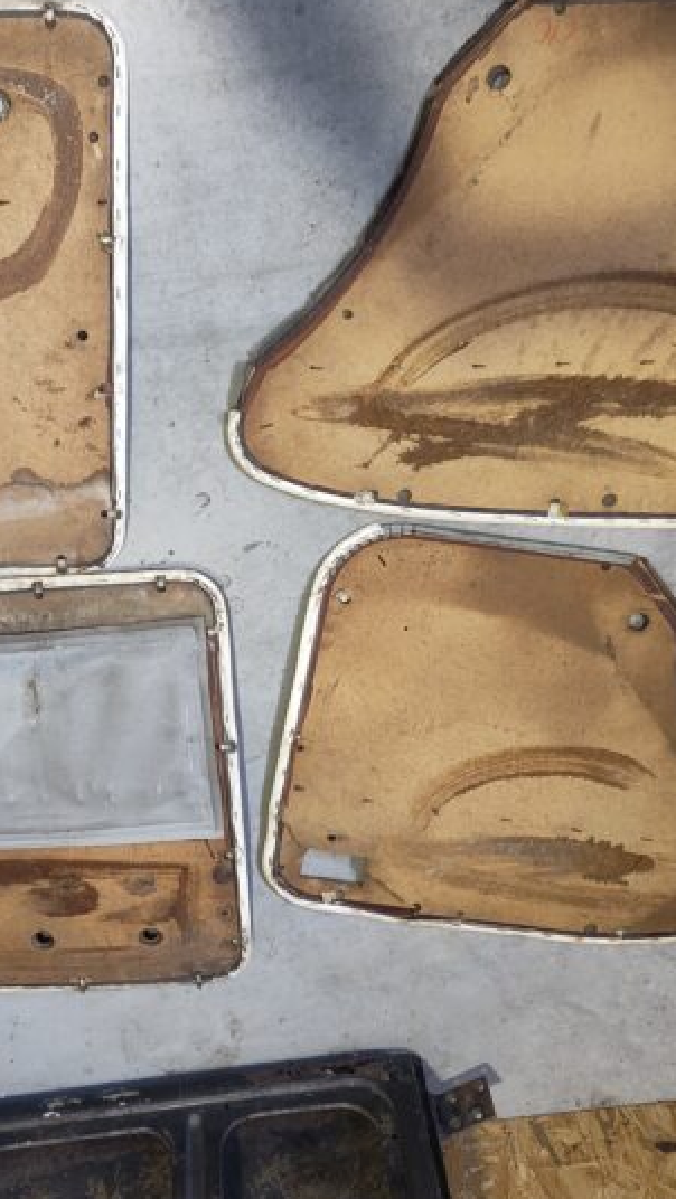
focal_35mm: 39
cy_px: 606
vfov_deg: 51.6
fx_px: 1241
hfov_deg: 29.7
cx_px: 121
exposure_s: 1/33.3
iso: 830
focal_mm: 5.56
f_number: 1.88
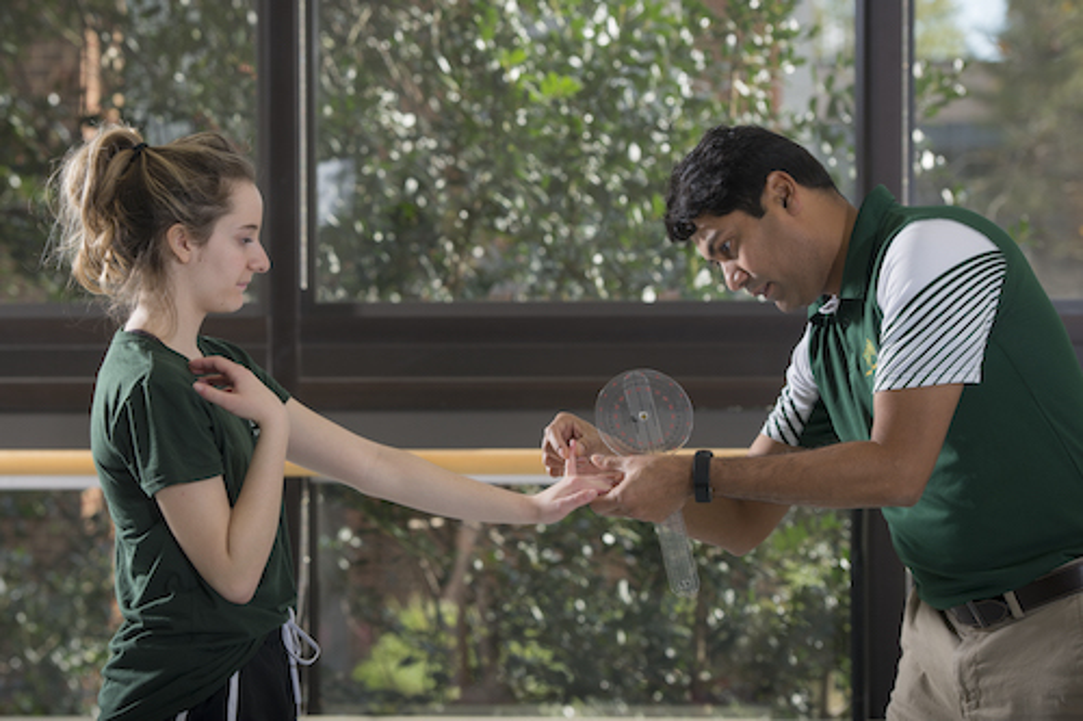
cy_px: 360
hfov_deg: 20.0
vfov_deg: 13.4
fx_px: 3067
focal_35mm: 102
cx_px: 542
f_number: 5.6
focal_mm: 102
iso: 160
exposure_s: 1/250
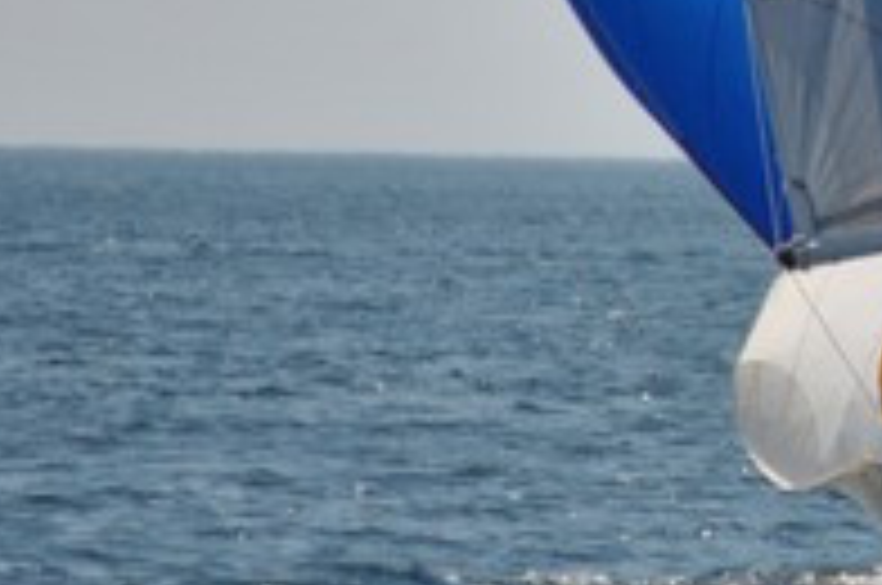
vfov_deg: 1.1
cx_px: 1440
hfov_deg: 1.7
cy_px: -50
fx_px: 30306
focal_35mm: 1239
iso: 200
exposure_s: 1/1250
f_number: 5.6
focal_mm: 180
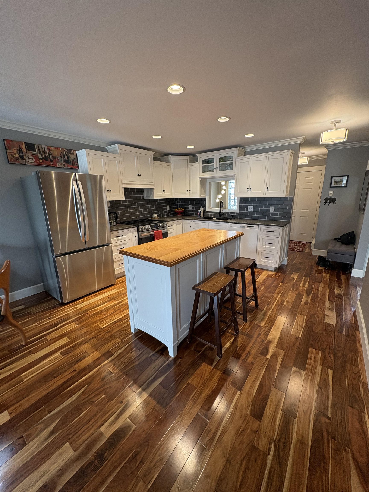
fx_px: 199
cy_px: 246
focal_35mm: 14
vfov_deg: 102.1
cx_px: 184
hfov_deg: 85.7
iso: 160
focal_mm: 2.22
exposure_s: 1/60
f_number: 2.2
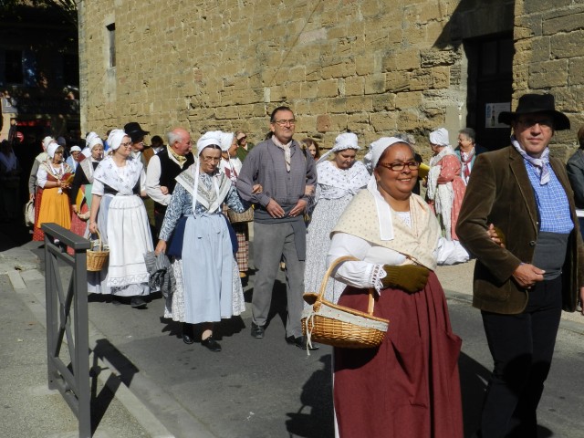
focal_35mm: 46
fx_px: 776
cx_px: 292
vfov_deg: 31.5
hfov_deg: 41.2
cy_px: 219
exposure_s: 1/800
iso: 160
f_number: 6.3
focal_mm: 8.1
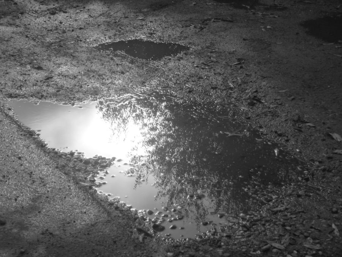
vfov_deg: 20.7
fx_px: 701
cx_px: 171
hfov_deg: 27.4
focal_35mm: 71
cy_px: 128
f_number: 5.5
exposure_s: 1/400
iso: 100
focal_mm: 12.8
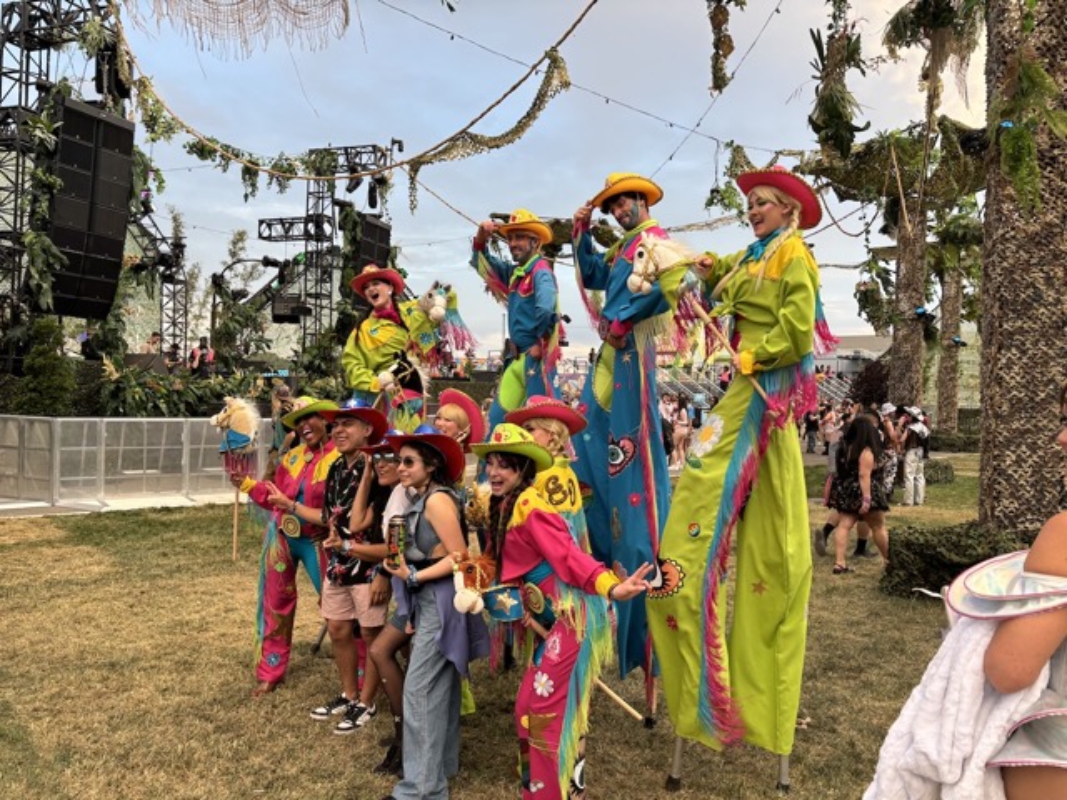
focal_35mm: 26
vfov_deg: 53.1
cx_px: 534
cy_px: 400
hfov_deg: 67.3
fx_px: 801
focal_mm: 5.96
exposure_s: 1/163
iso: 40
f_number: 1.6
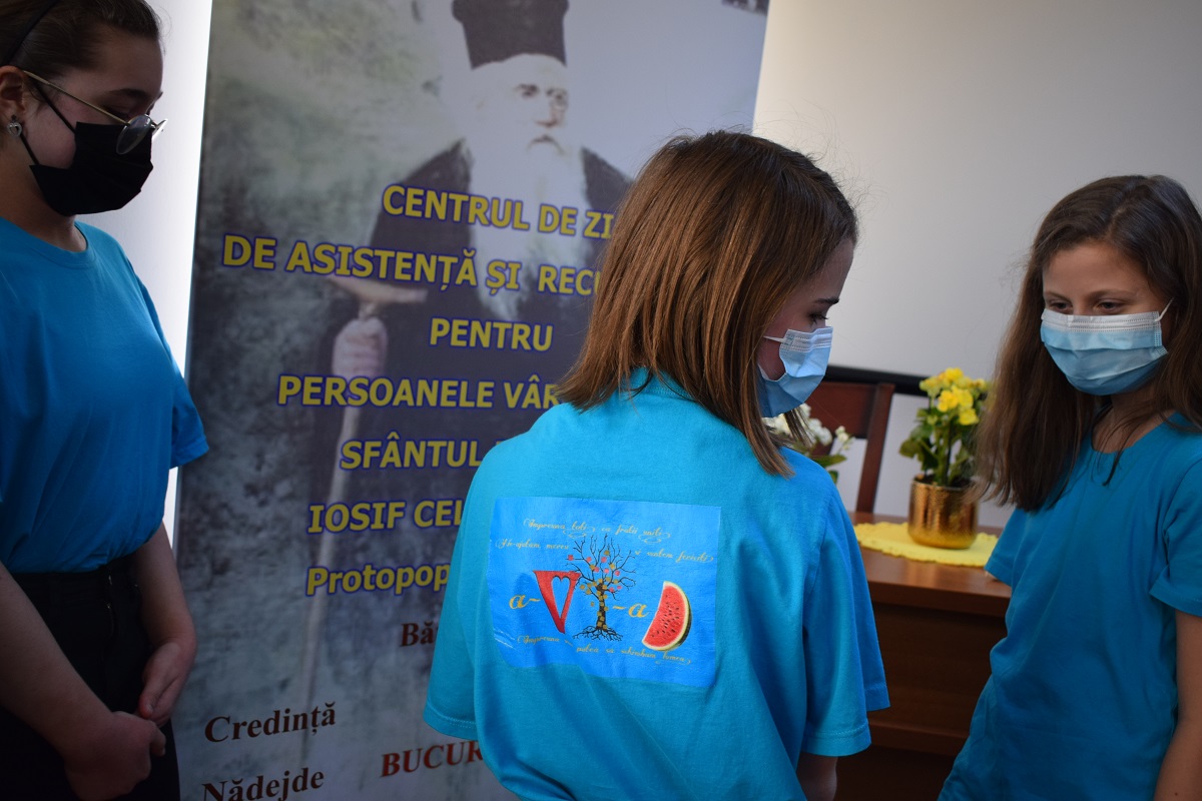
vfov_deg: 34.2
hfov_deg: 49.6
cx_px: 601
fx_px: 1302
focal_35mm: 39
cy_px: 400
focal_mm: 26
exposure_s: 1/60
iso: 720
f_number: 4
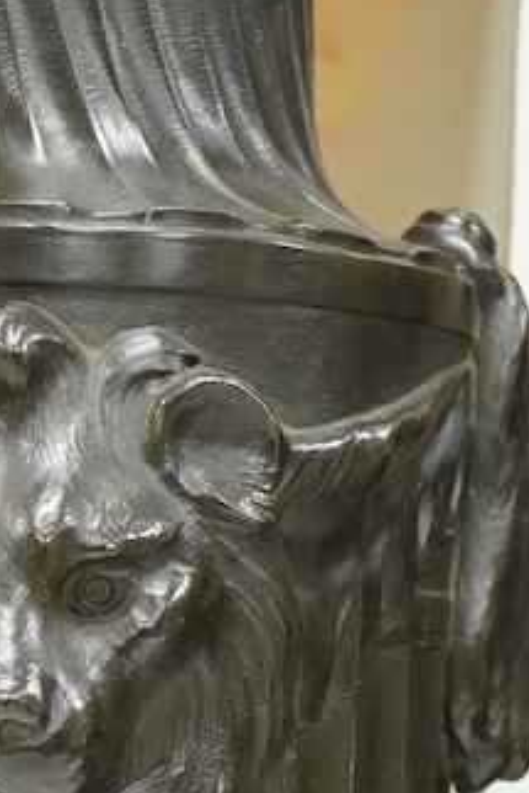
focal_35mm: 157
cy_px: 922
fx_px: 3457
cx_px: -34
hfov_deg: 8.7
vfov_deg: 12.8
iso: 2500
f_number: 5.6
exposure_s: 1/160
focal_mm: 30
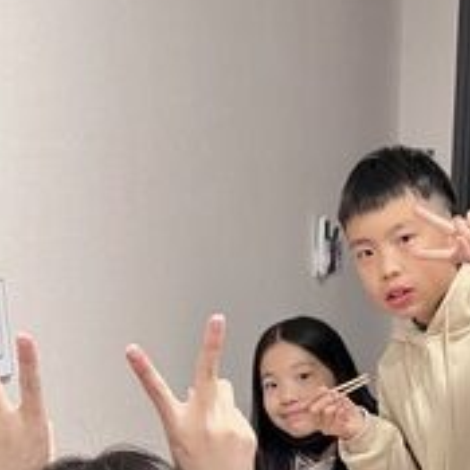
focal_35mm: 71
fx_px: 1091
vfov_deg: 21.0
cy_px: 682
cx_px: 412
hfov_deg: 23.7
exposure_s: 1/40
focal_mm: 5.7
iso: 500
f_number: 1.5
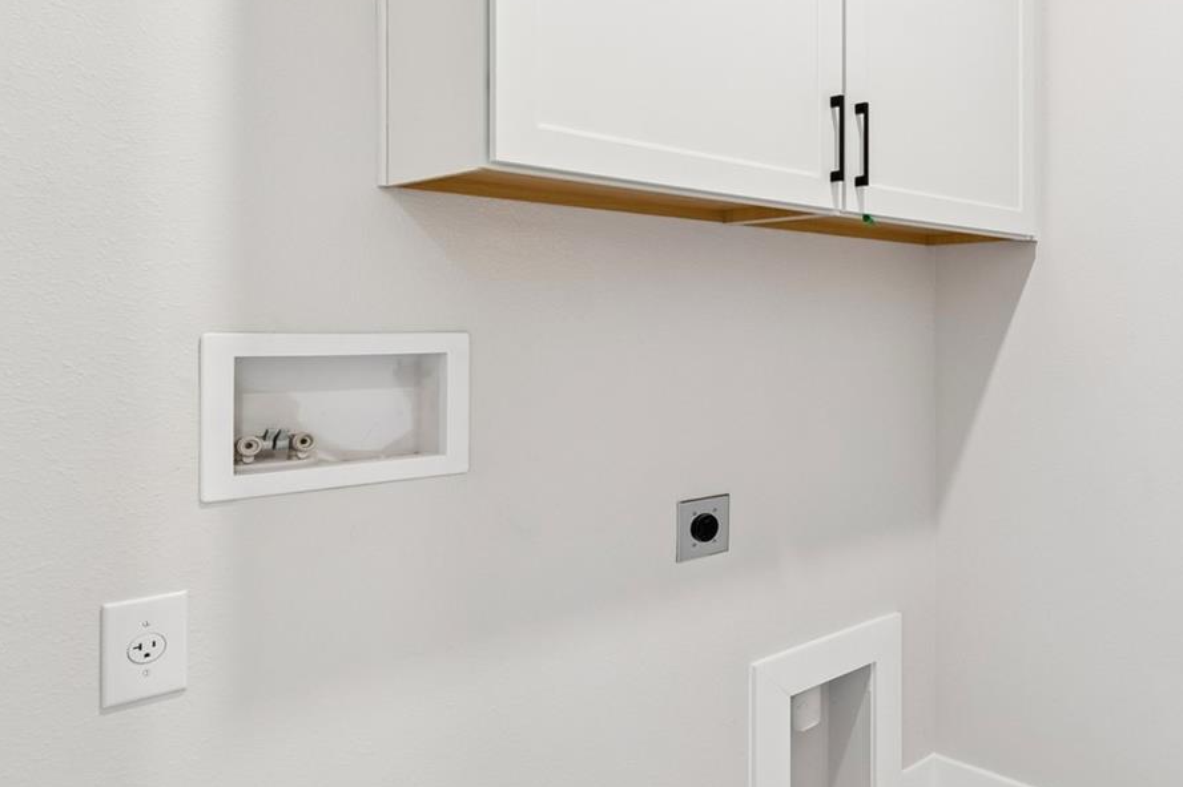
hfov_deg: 60.1
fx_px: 887
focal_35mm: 27
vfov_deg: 47.7
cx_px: 999
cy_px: 330
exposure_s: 1/1.25
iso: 100
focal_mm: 10
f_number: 7.1
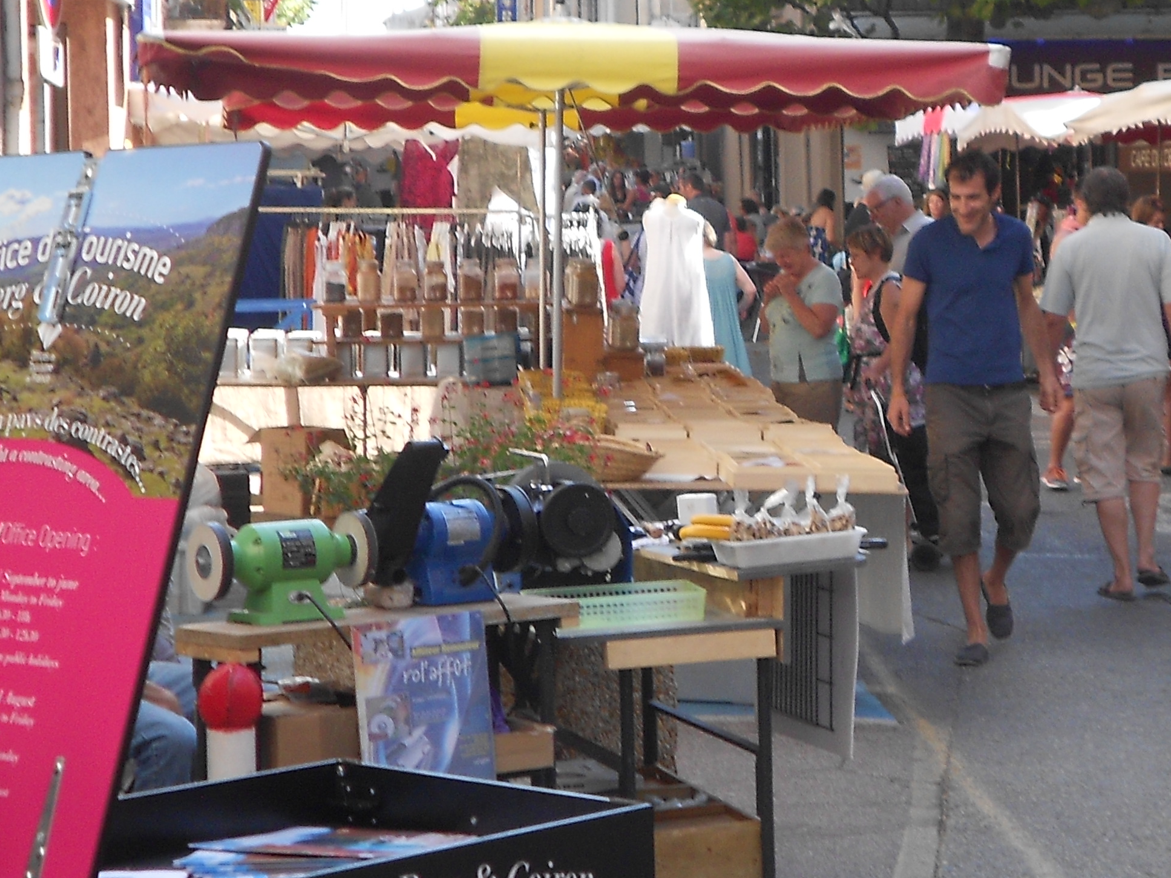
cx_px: 704
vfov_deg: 15.4
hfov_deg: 20.4
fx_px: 3247
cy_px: 402
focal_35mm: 96
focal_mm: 7.9
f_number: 4.2
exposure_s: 1/100
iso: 80
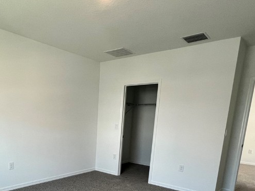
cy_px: 163
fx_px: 199
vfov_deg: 47.4
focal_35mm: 27
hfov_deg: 63.4
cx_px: 82
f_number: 1.8
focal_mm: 1.57
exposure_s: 1/120
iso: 160
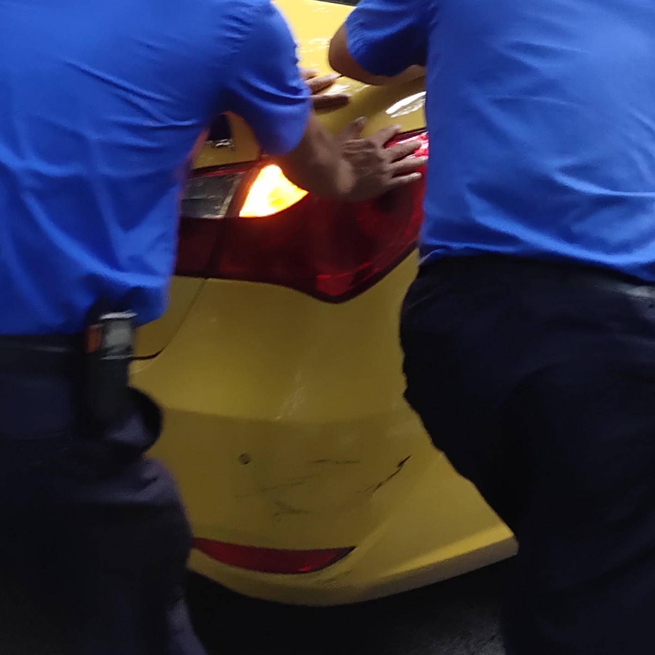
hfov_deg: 16.5
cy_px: -44
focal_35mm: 105
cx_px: 181
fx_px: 2248
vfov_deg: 16.2
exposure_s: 1/100
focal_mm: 4.35
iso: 159
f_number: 1.8
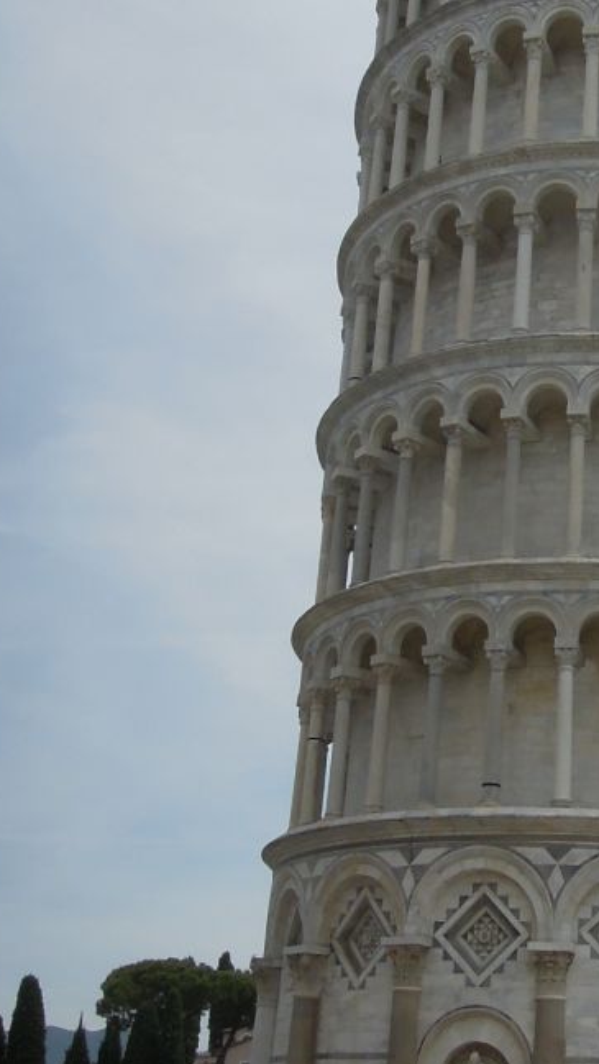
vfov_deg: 37.8
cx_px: 606
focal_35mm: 55
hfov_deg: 21.1
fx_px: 1553
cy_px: 462
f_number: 5
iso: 160
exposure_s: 1/1600
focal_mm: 4.3
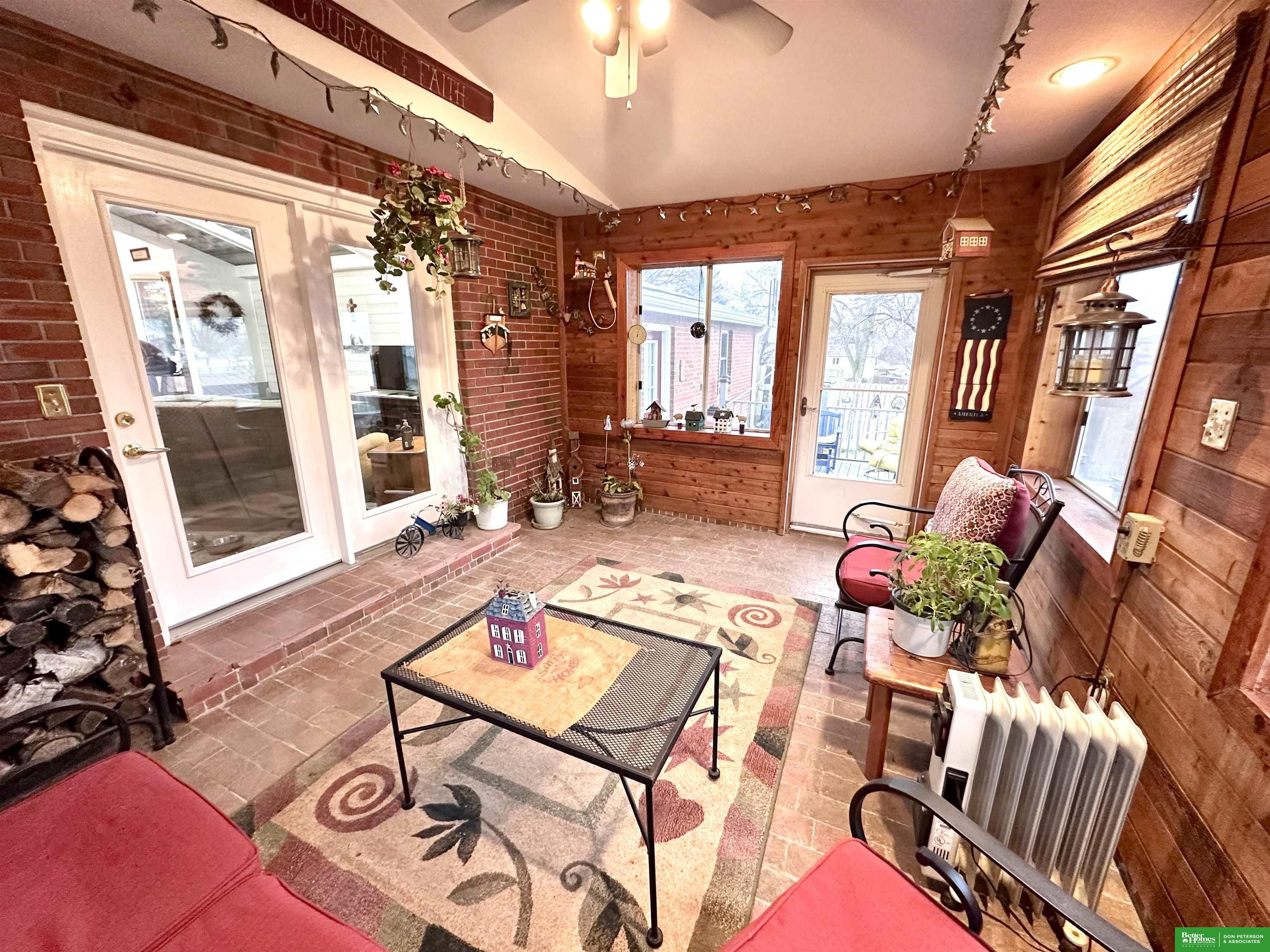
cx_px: 635
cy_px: 476
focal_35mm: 14
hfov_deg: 102.1
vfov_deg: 85.7
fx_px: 514
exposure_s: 1/60
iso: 400
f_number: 2.2
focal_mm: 2.22
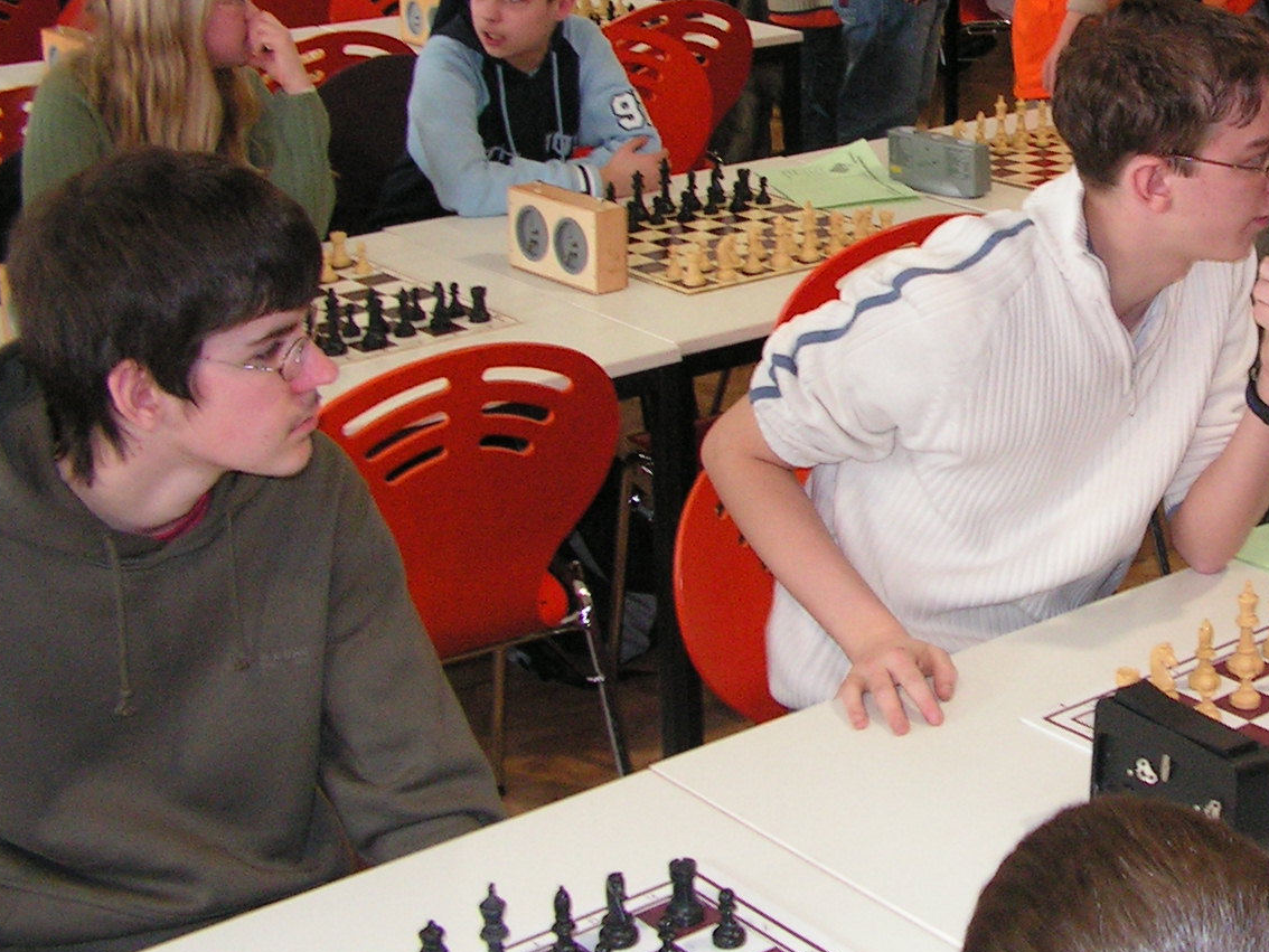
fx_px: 2383
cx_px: 1138
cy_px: 331
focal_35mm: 65
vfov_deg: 22.5
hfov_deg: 28.7
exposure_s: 1/40
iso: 200
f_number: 3.2
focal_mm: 6
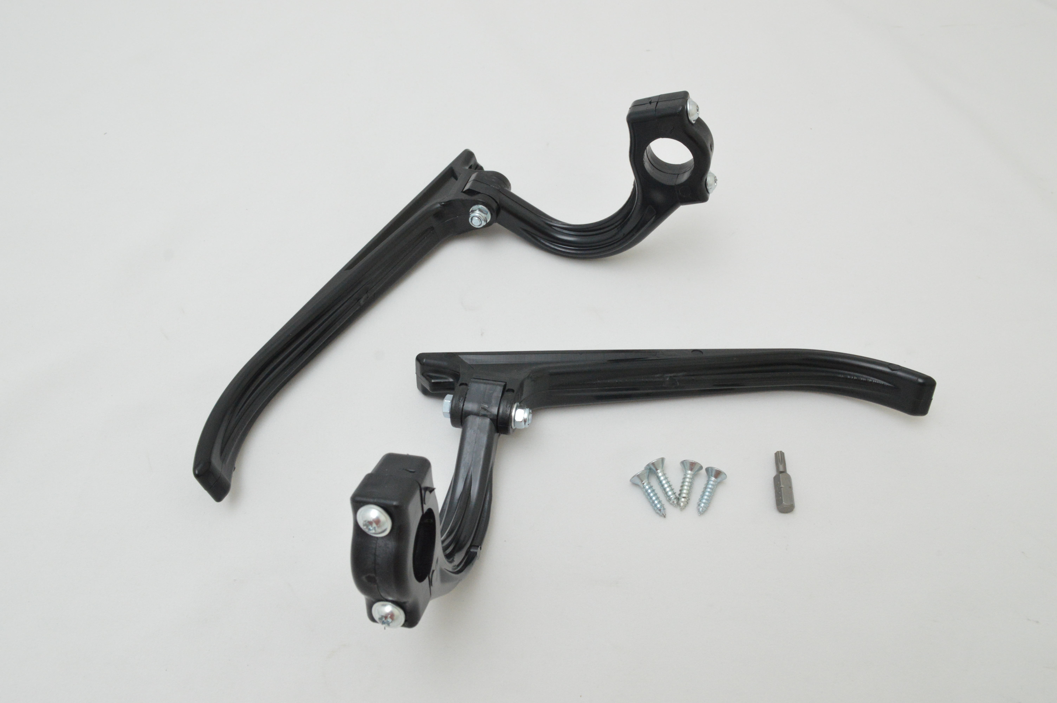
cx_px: 528
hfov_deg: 62.0
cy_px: 352
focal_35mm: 30
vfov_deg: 43.5
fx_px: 880
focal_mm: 20
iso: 1600
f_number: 14
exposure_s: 1/13
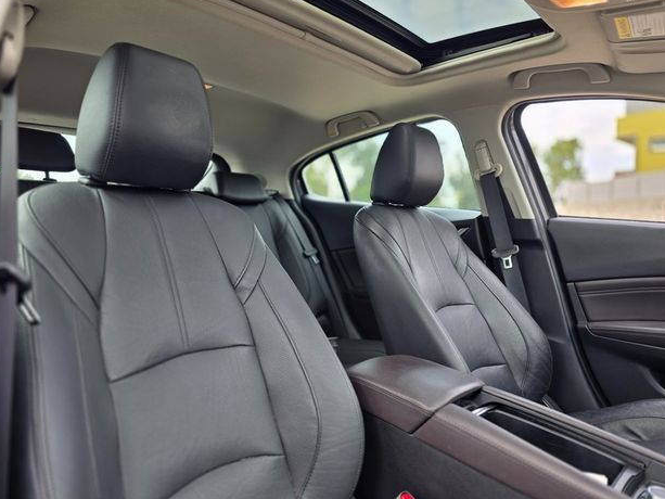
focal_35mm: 24
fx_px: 461
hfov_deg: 71.6
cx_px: 323
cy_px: 240
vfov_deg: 56.8
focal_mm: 6.3
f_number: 1.7
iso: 40
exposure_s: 1/180
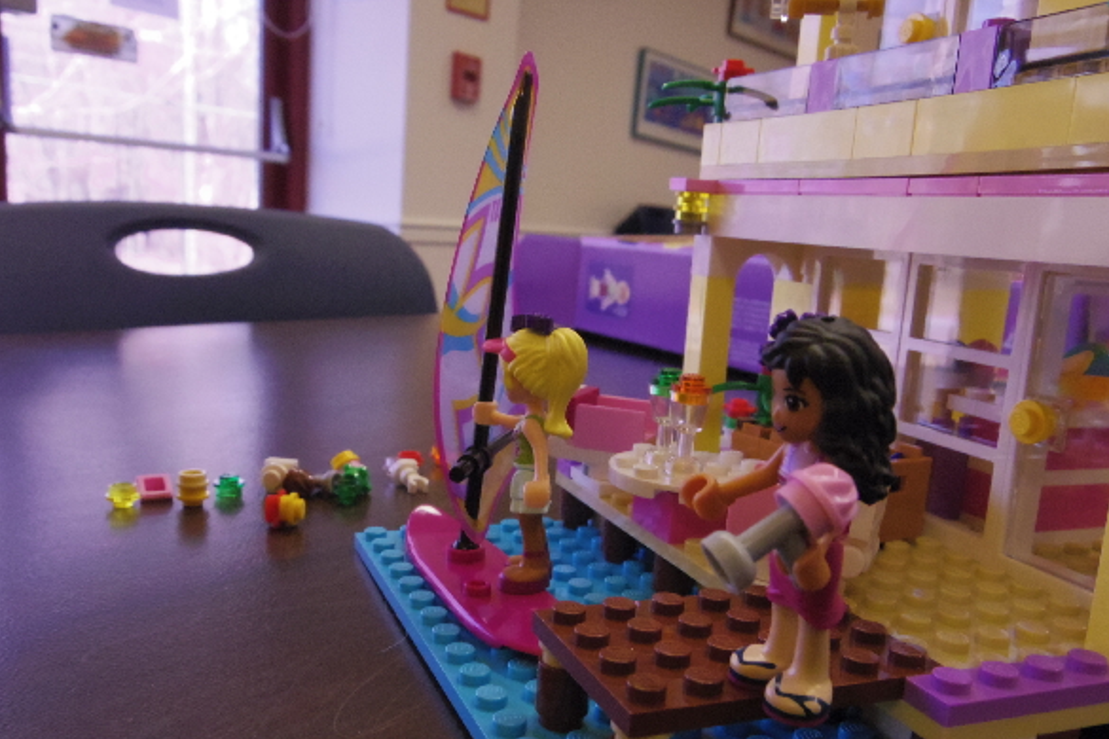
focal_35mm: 32
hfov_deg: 58.7
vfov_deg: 41.1
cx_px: 550
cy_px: 402
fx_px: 986
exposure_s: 1/125
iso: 1000
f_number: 4.5
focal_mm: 5.4
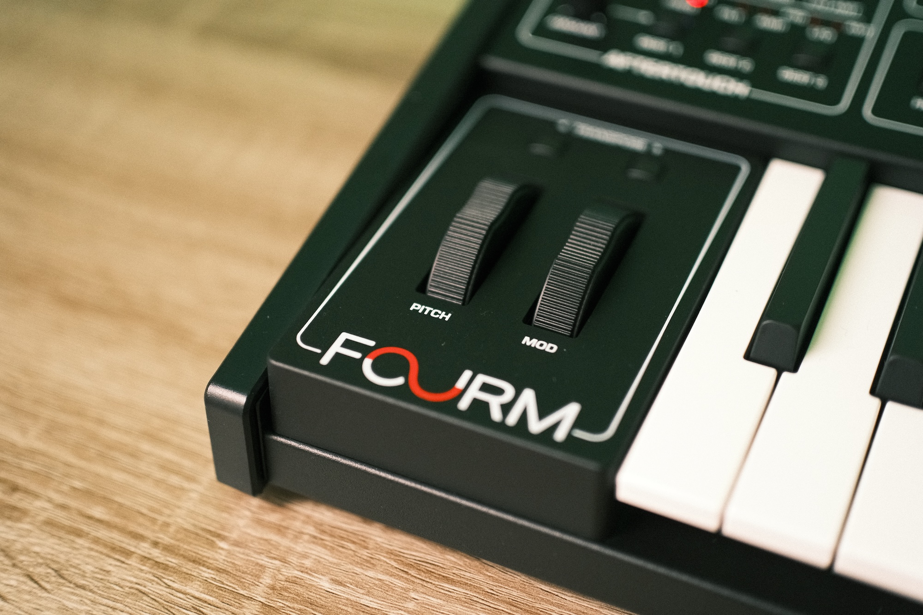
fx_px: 1359
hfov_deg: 37.5
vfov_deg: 25.5
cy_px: 308
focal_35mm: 53
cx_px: 462
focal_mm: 35
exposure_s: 1/125
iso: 2000
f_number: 1.7
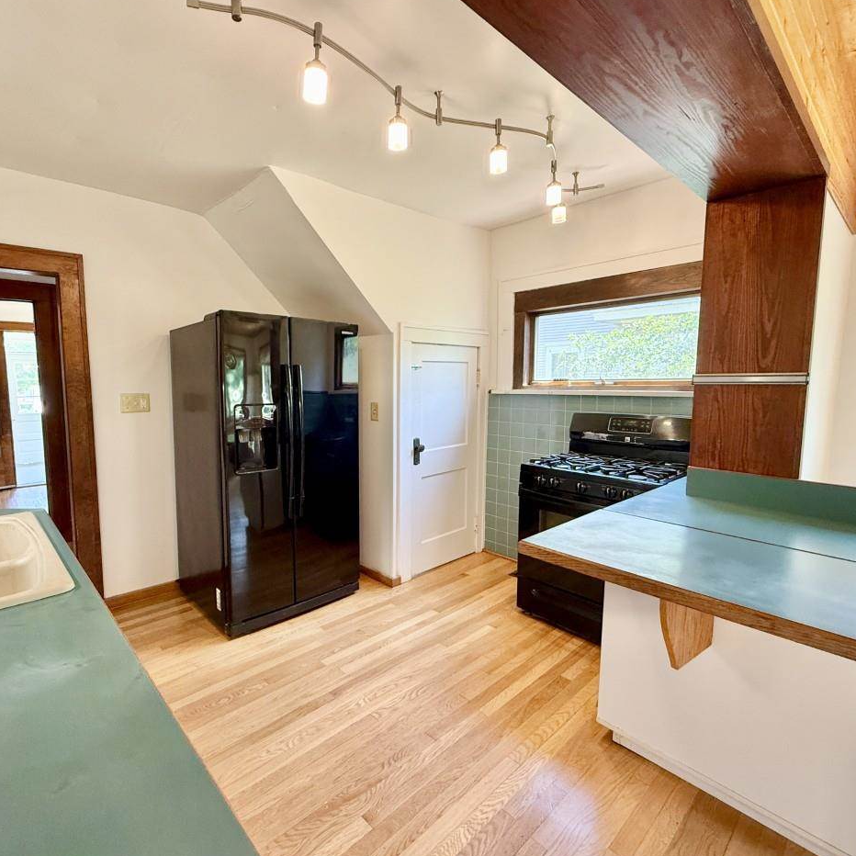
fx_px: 476
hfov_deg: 83.6
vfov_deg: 84.0
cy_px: 428
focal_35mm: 17
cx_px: 378
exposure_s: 1/120
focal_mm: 2.22
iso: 250
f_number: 2.2
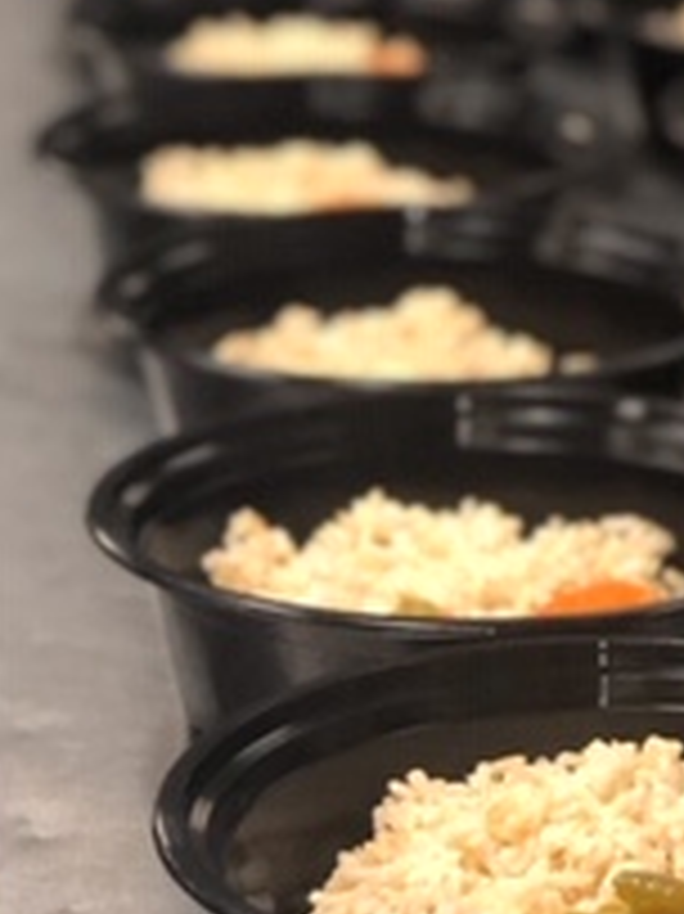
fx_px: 4325
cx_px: 670
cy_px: 221
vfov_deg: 12.0
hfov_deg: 9.0
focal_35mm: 164
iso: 125
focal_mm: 6
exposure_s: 1/24
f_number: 2.4
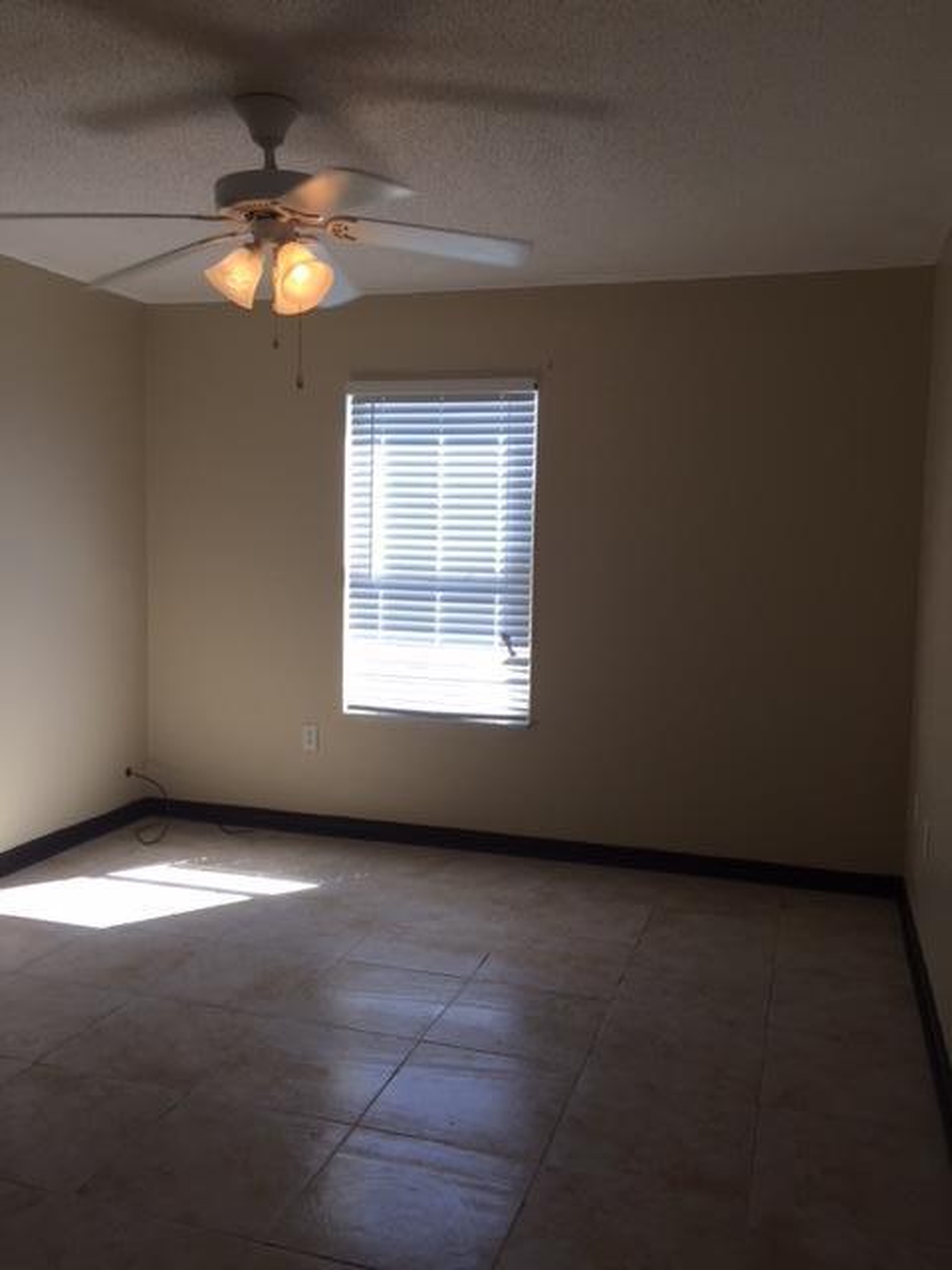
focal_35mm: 29
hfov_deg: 48.2
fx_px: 1063
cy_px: 635
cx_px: 476
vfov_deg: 61.7
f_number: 2.2
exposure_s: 1/131
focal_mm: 4.15
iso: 32
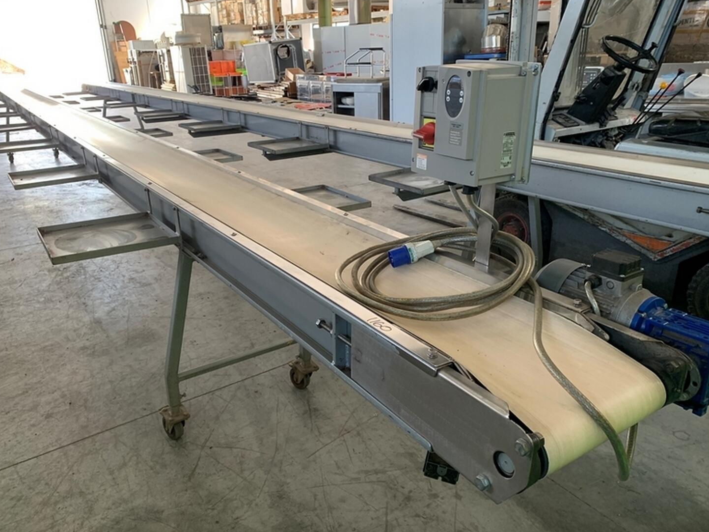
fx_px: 553
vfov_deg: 51.4
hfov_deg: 65.3
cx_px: 353
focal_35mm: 27
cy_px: 264
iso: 125
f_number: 1.8
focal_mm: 4.25
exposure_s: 1/60
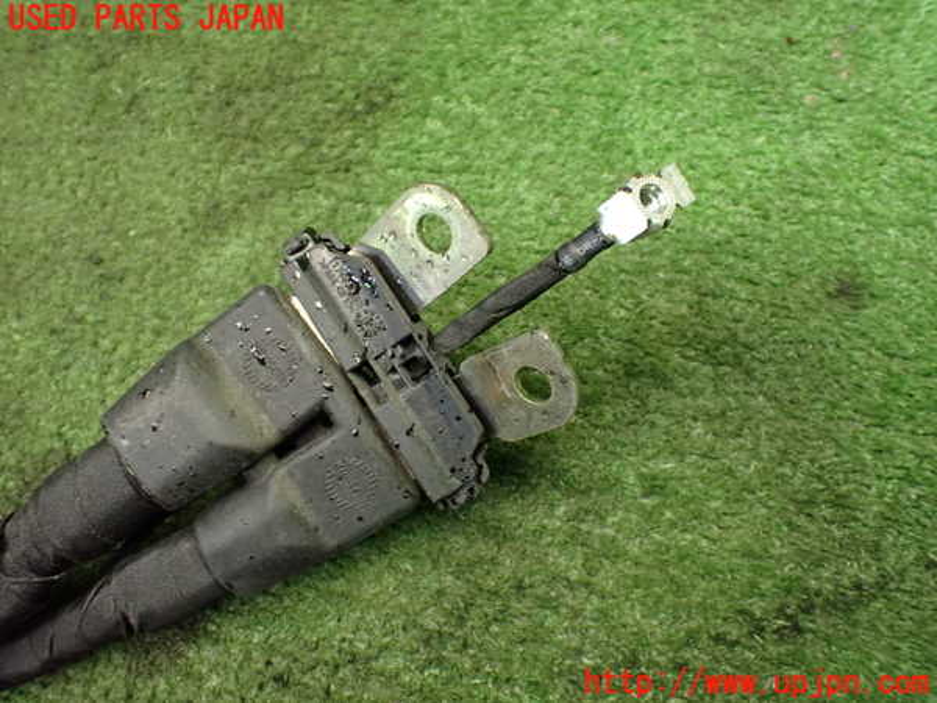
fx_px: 812
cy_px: 352
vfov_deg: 46.8
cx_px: 468
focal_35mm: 30
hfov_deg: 60.0
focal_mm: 5.4
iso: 800
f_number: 2.3
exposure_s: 1/100
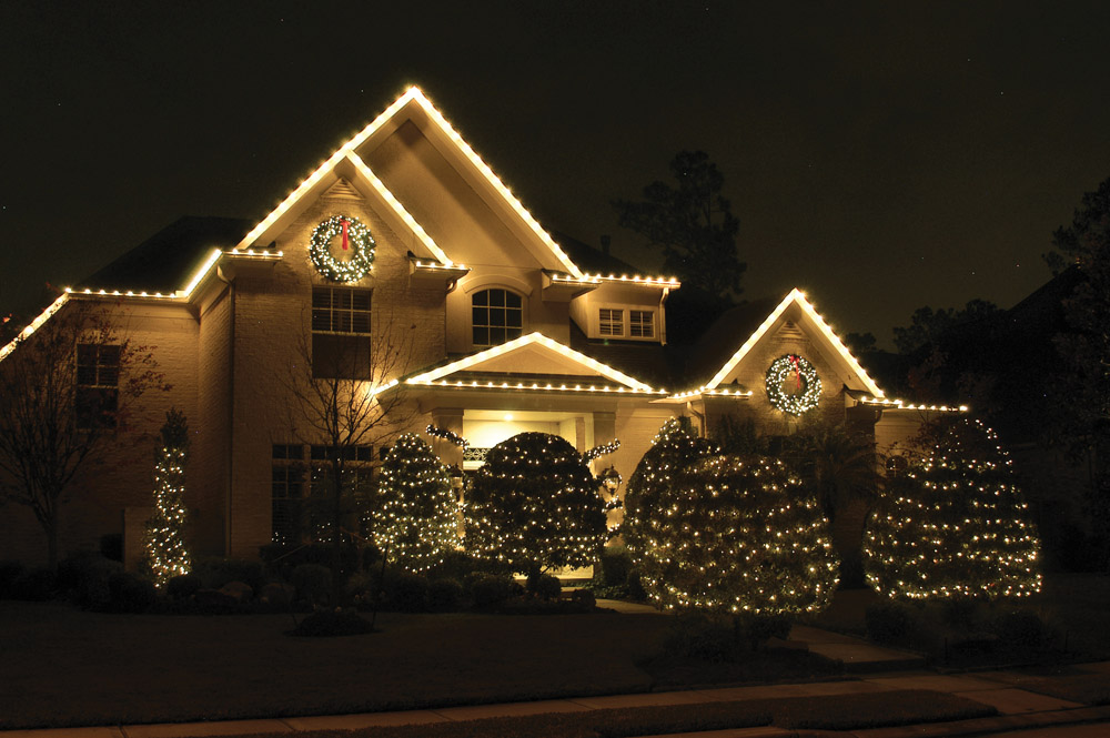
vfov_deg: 31.8
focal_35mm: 42
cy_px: 369
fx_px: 1294
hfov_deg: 46.4
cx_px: 555
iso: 200
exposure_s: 1.6
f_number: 4
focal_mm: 28
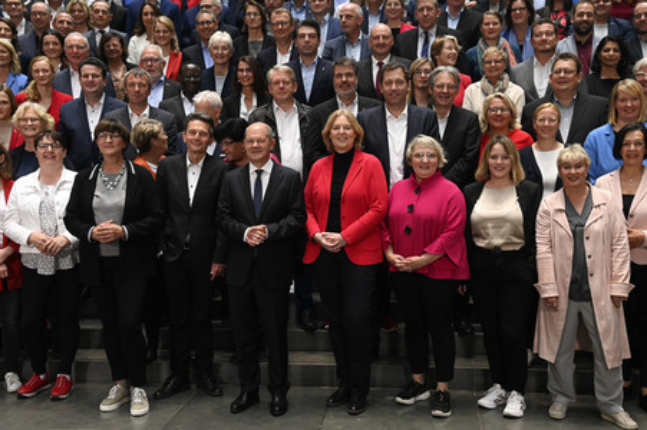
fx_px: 862
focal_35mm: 48
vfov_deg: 28.0
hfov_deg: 41.1
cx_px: 324
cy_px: 215
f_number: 4.5
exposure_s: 1/160
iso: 5000
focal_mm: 48
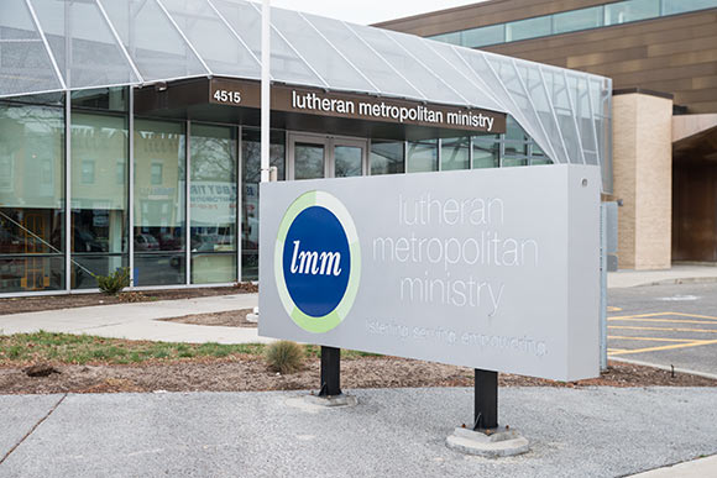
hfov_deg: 42.7
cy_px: 239
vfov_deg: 29.3
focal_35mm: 46
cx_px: 358
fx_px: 916
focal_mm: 46
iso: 400
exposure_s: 1/500
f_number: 5.6
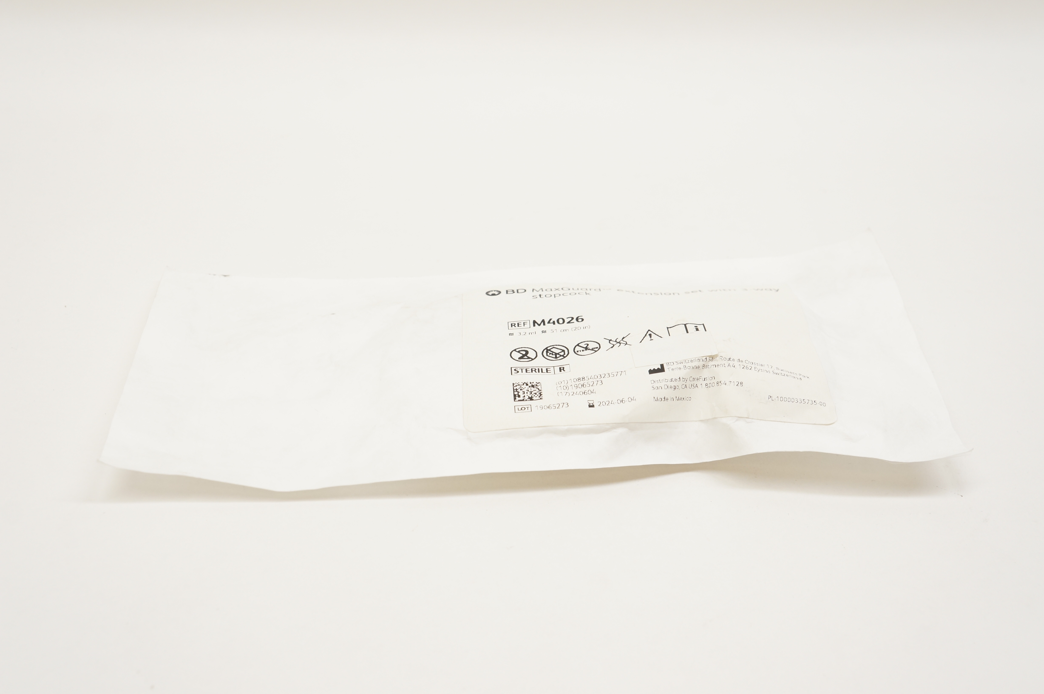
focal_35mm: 39
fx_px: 1130
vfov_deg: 34.1
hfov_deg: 49.6
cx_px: 522
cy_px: 347
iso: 400
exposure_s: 1/50
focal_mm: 26
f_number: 7.1
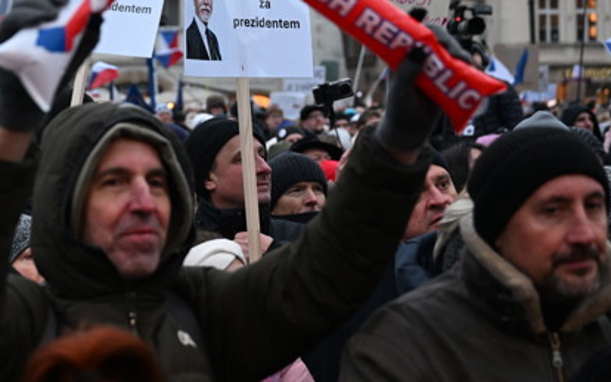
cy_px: 91
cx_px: 208
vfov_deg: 14.5
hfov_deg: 22.9
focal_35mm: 90
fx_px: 1499
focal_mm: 53
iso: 3200
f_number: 3.5
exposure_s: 1/500
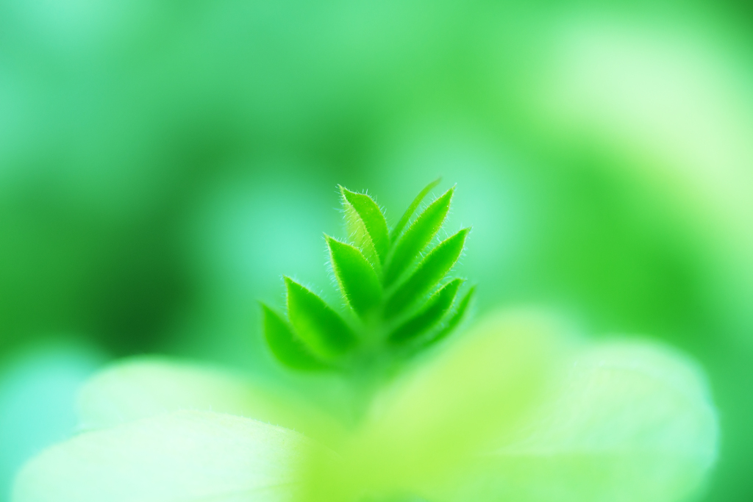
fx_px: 1883
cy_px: 251
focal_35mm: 90
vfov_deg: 15.2
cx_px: 376
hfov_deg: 22.6
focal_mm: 90
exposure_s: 1/100
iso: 500
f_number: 4.5
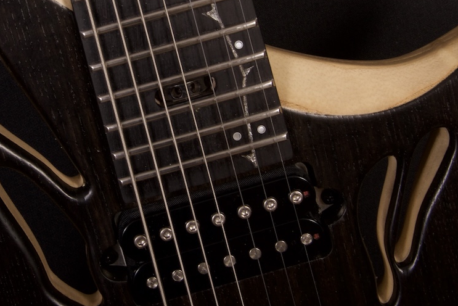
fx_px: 1464
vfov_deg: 11.9
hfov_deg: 17.7
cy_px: 80
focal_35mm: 115
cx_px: 145
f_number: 18
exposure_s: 1/200
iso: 400
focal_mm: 38
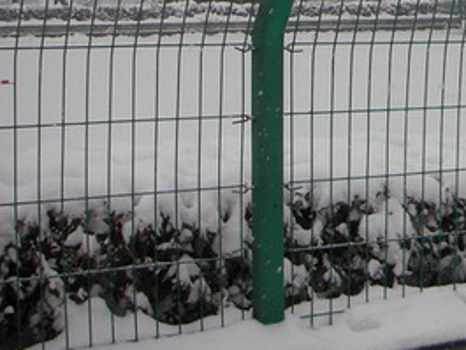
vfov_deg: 16.7
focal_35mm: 86
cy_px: -19
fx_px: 1158
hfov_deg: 21.6
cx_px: 505
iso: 50
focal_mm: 6.3
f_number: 3.3
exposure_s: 1/278
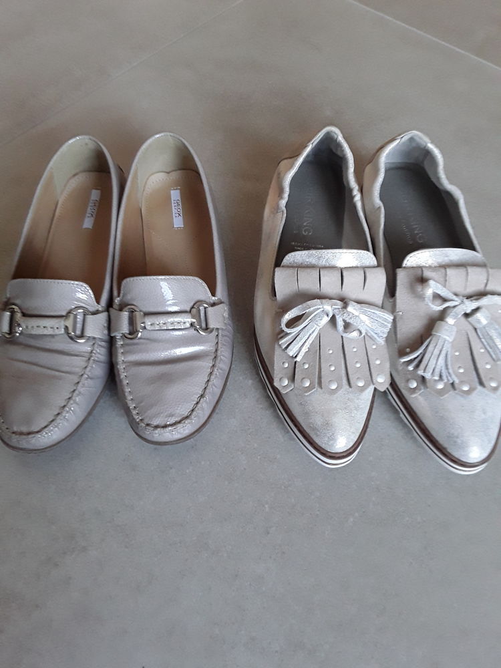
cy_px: 334
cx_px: 250
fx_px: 521
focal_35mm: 27
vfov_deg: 65.3
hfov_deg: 51.4
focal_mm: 2.91
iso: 160
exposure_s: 1/33
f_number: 1.9
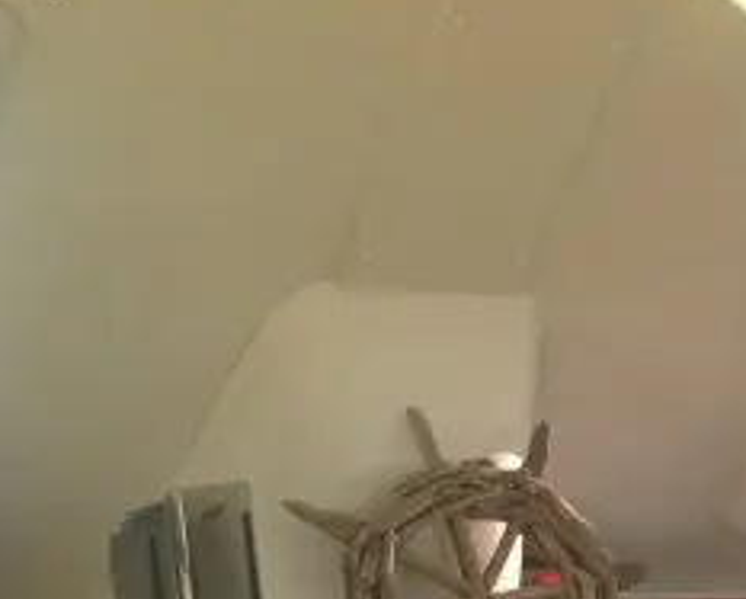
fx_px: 2586
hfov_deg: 15.2
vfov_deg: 12.5
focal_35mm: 117
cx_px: 1124
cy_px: 942
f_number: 2.4
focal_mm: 4.28
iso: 50
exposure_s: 1/139
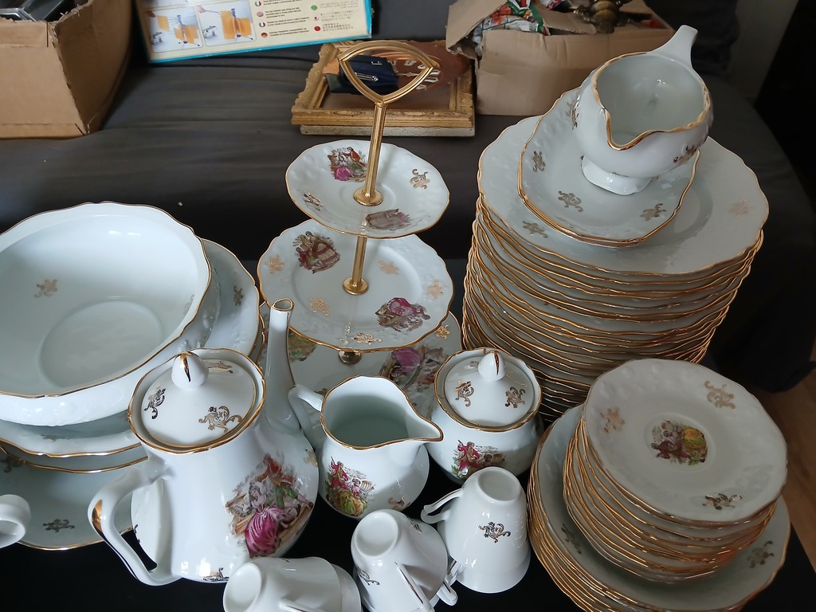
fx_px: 613
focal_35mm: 26
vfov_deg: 53.1
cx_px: 408
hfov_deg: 67.3
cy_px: 306
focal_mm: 3.98
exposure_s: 1/33.3
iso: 320
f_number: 1.8
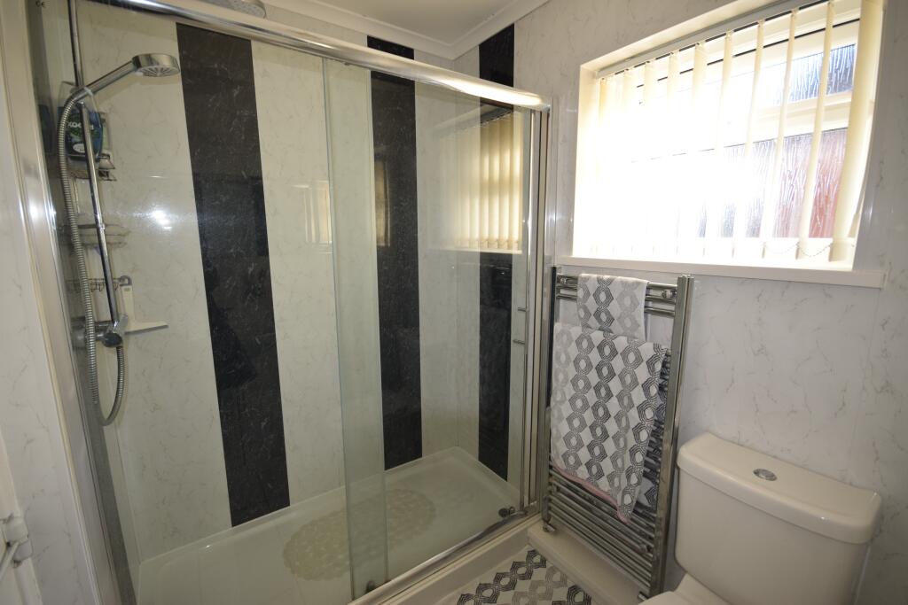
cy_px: 302
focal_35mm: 15
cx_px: 454
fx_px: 378
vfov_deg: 77.3
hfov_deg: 100.4
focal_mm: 10
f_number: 5.6
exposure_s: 1/125
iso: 720
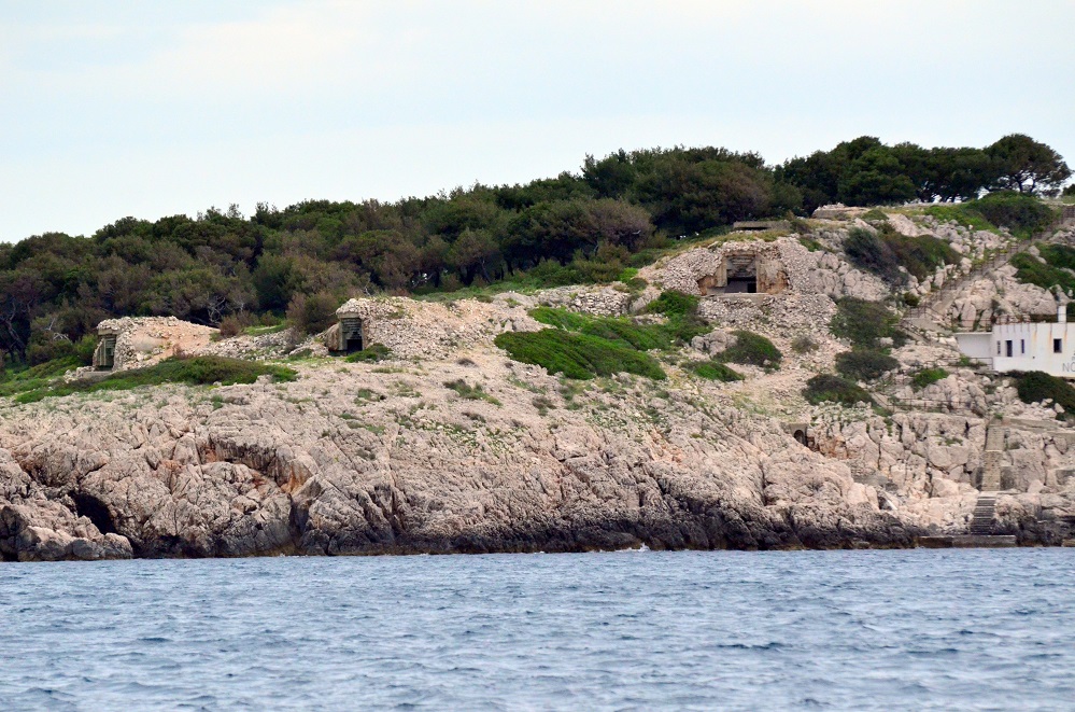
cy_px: 356
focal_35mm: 255
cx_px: 538
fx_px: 7596
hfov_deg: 8.1
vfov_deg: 5.4
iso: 2800
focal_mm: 170
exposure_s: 1/8000
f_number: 5.6
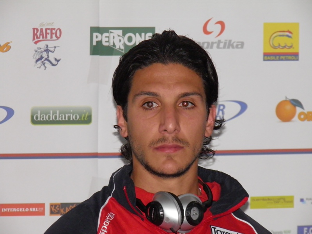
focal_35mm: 256
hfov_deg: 7.7
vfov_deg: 5.8
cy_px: 117
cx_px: 156
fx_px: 2307
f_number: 4.2
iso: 250
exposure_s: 1/160
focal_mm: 46
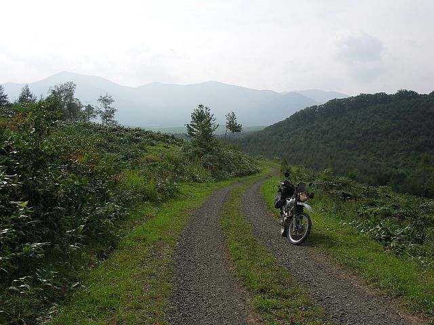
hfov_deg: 44.8
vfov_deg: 34.3
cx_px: 217
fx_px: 527
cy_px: 162
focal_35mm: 42
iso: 50
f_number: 7.1
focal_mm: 10.9
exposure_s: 1/320
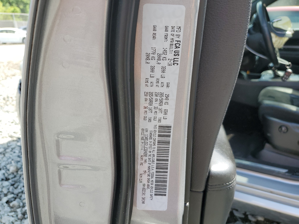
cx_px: 150
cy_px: 112
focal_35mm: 26
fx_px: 225
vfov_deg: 53.1
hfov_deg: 67.3
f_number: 1.5
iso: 50
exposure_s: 1/500
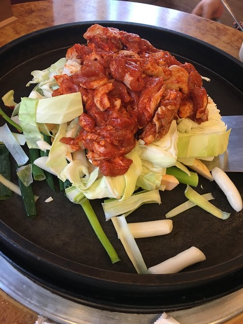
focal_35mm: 29
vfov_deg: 61.7
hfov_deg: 48.2
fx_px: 271
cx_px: 122
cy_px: 162
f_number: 2.2
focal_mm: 4.15
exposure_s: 1/30
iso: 100
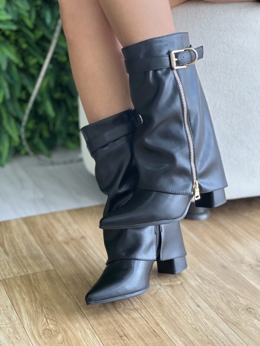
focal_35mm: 77
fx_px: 771
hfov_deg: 19.1
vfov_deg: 25.3
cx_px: 130
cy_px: 173
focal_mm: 9
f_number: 2.8
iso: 250
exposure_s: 1/120
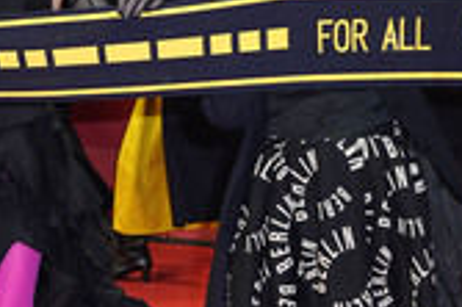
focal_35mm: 89
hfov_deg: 22.7
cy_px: 177
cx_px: 126
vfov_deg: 15.3
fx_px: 1141
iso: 800
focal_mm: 33
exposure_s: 1/160
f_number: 5.6
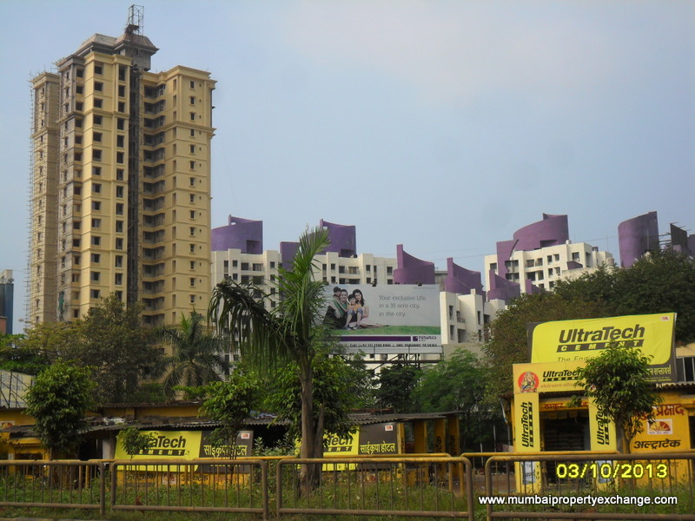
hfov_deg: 36.8
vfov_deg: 28.0
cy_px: 260
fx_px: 1044
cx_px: 348
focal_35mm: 52
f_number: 5
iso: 100
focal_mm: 9.3
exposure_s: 1/500
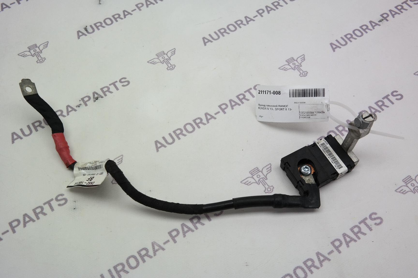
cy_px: 139
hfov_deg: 53.1
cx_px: 209
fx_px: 418
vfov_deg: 36.9
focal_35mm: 36
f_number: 4
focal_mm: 24
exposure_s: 1/100
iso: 100
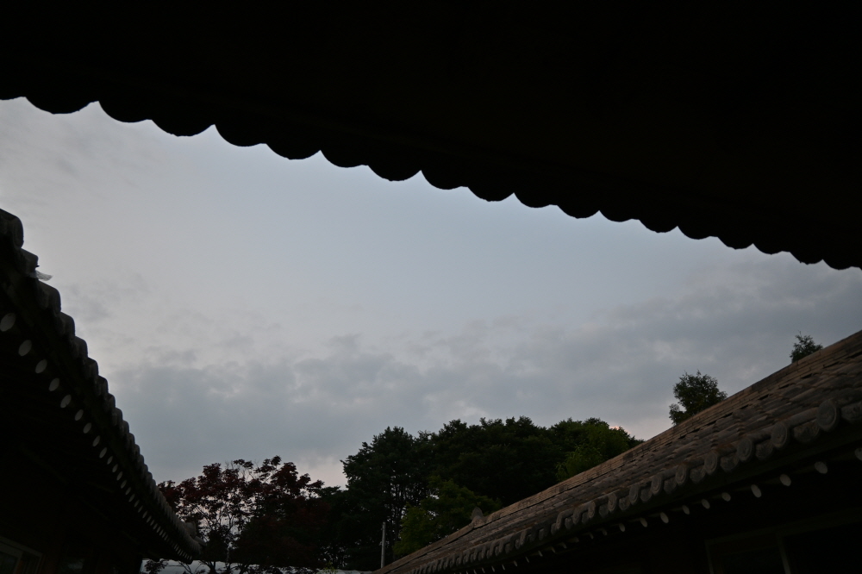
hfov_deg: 73.8
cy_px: 287
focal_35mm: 24
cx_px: 431
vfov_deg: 53.1
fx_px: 574
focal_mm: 16
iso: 100
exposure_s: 1/125
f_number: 3.5
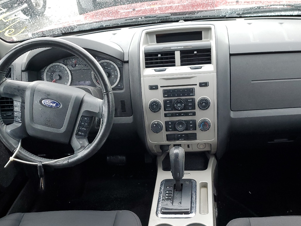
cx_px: 175
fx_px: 348
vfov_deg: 35.3
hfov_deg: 46.6
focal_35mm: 40
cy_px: 165
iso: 65
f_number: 1.5
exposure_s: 1/120
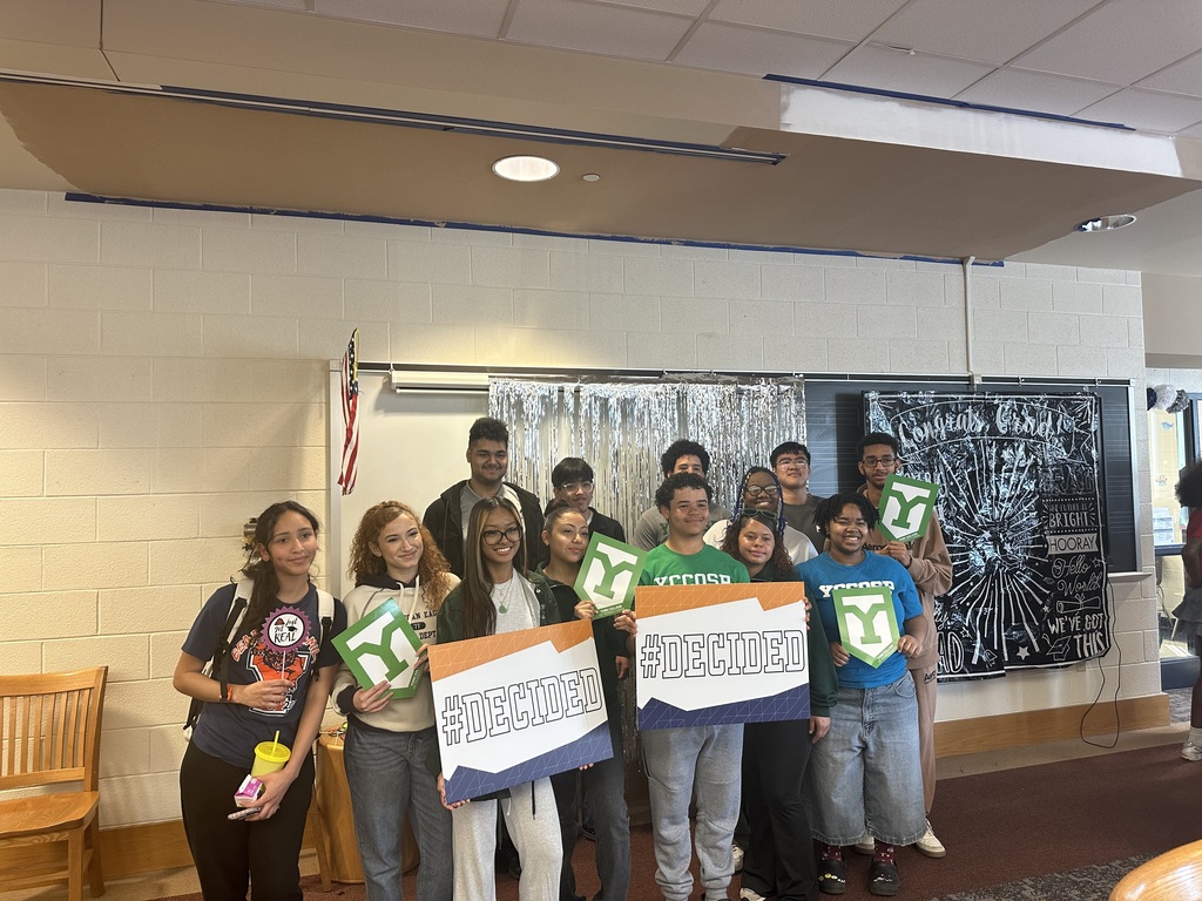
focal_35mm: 24
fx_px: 833
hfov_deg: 71.6
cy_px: 450
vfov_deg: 56.8
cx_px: 601
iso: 160
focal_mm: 6.86
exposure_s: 1/60
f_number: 1.78
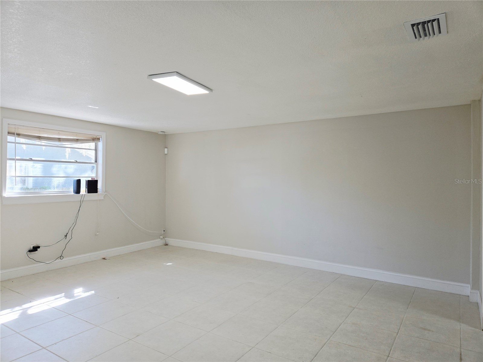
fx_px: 321
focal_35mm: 23
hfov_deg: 73.9
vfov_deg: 58.9
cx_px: 242
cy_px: 181
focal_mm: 5.4
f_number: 1.8
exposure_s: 1/120
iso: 50
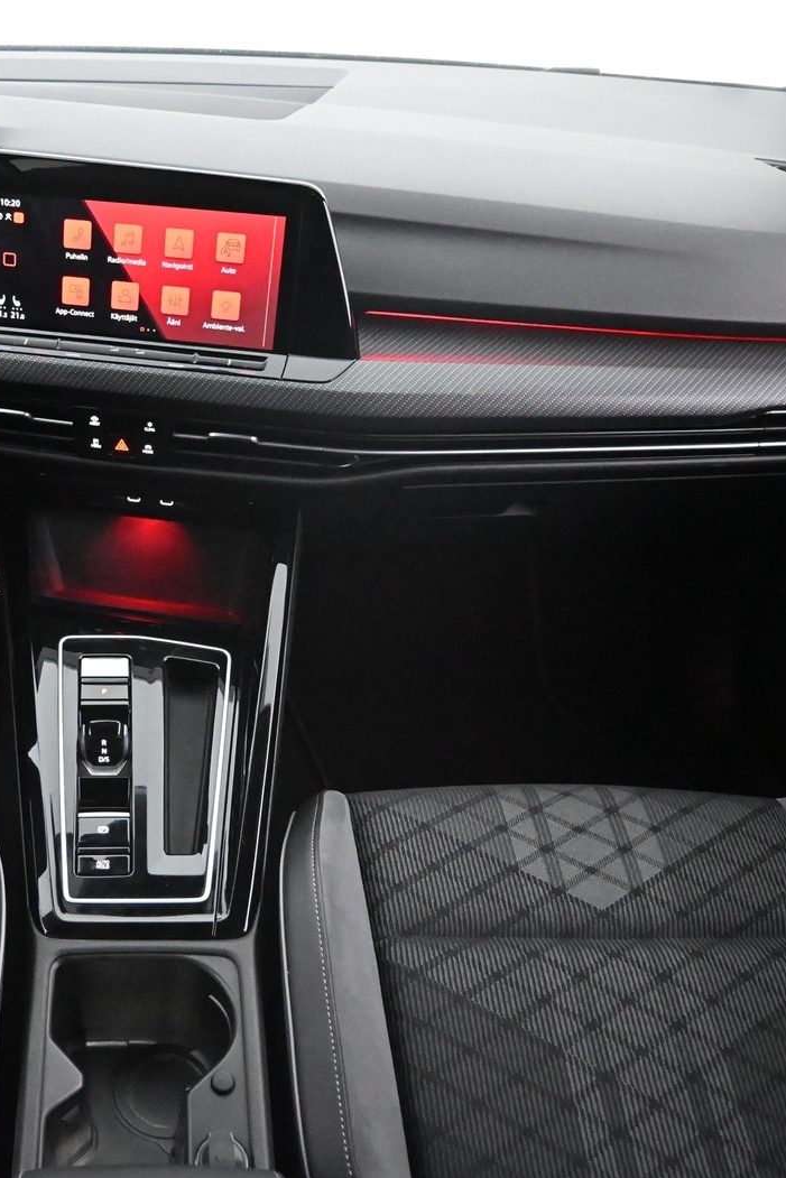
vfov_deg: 51.9
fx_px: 1211
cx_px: 141
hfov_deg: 34.7
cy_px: 575
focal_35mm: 37
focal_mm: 16
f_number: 3.5
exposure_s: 1/60
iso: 10000
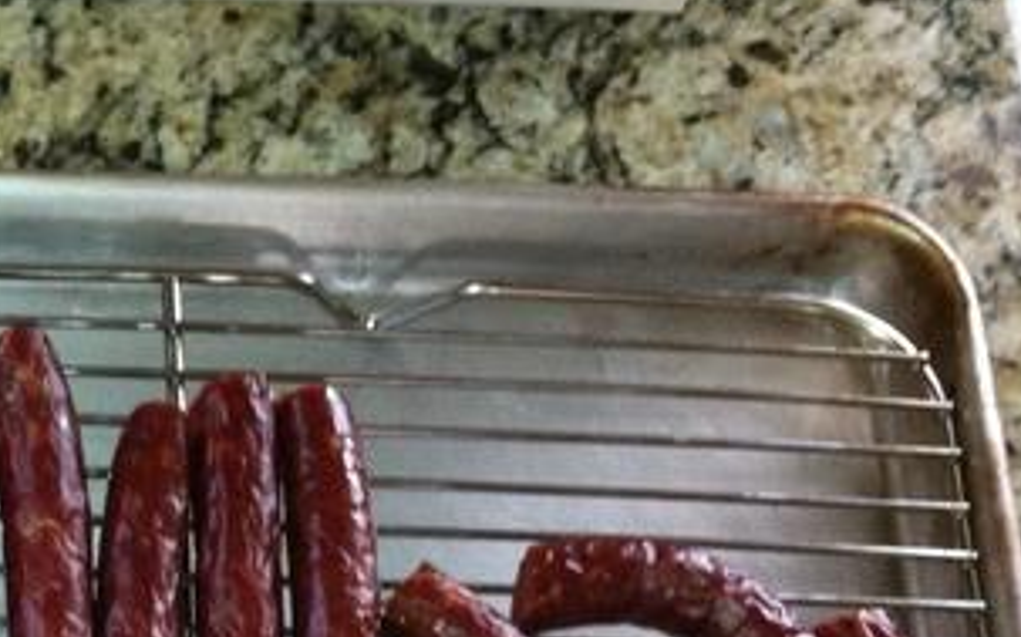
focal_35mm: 110
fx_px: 3059
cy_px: 816
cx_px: -344
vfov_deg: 11.6
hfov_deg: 17.6
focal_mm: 3.85
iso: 160
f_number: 2.8
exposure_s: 1/15
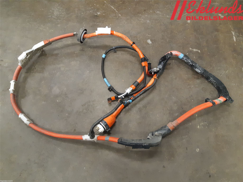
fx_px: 183
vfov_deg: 53.1
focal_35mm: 26
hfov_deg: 67.3
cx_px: 122
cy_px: 91
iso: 320
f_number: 1.7
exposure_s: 1/50
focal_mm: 3.93
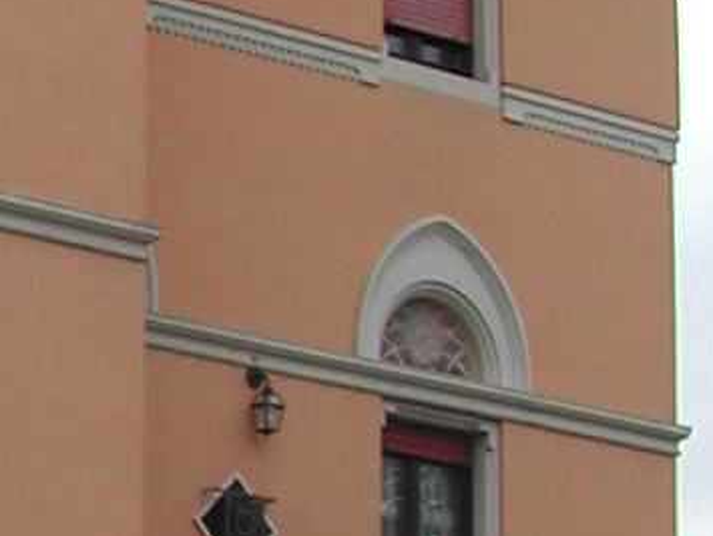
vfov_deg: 6.8
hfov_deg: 8.8
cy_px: 628
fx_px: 4515
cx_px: -388
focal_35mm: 219
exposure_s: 1/100
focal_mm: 8
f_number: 7.6
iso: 100
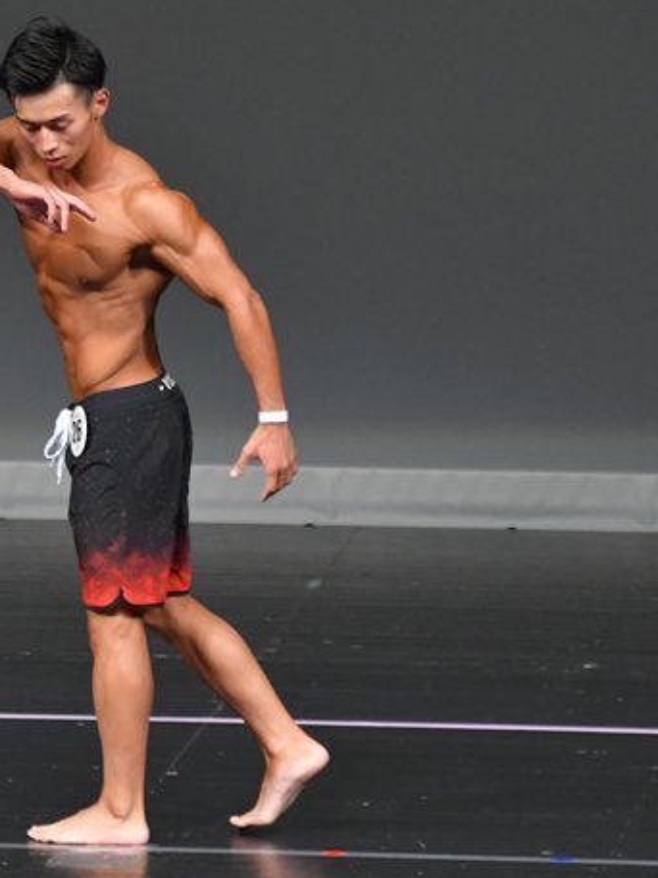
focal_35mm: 564
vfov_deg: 3.5
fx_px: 14294
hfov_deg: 2.6
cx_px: 126
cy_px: 414
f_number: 5.6
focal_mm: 230
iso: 4000
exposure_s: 1/400
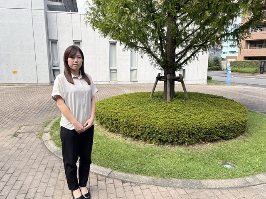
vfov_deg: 53.1
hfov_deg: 67.3
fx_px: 200
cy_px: 100
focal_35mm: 26
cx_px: 133
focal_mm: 5.1
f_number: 1.6
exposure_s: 1/684
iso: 50
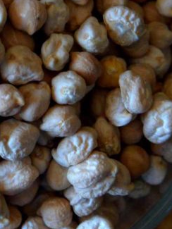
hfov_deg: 6.5
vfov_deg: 8.7
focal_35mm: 227
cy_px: 33
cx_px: -35
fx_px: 1503
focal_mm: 75
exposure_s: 1/250
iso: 6400
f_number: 11
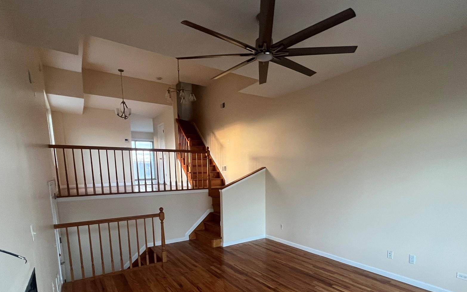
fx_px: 229
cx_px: 243
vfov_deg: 62.7
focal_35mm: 18
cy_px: 204
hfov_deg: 91.0
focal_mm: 1.57
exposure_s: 1/60
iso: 400
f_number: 1.8
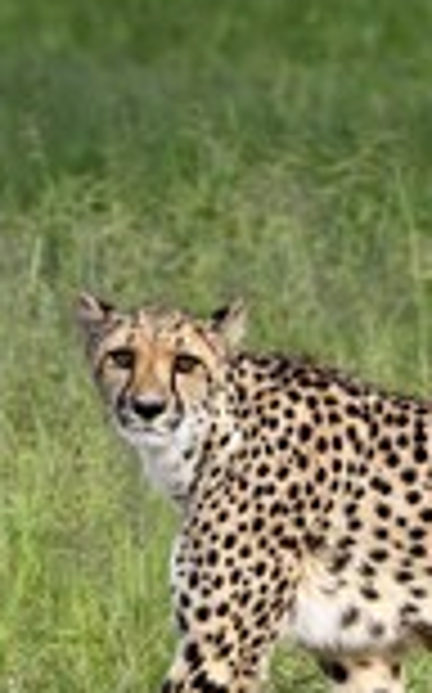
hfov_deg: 2.4
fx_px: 10474
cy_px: 580
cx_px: 531
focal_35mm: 555
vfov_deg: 3.8
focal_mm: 200
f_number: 7.1
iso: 400
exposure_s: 1/640
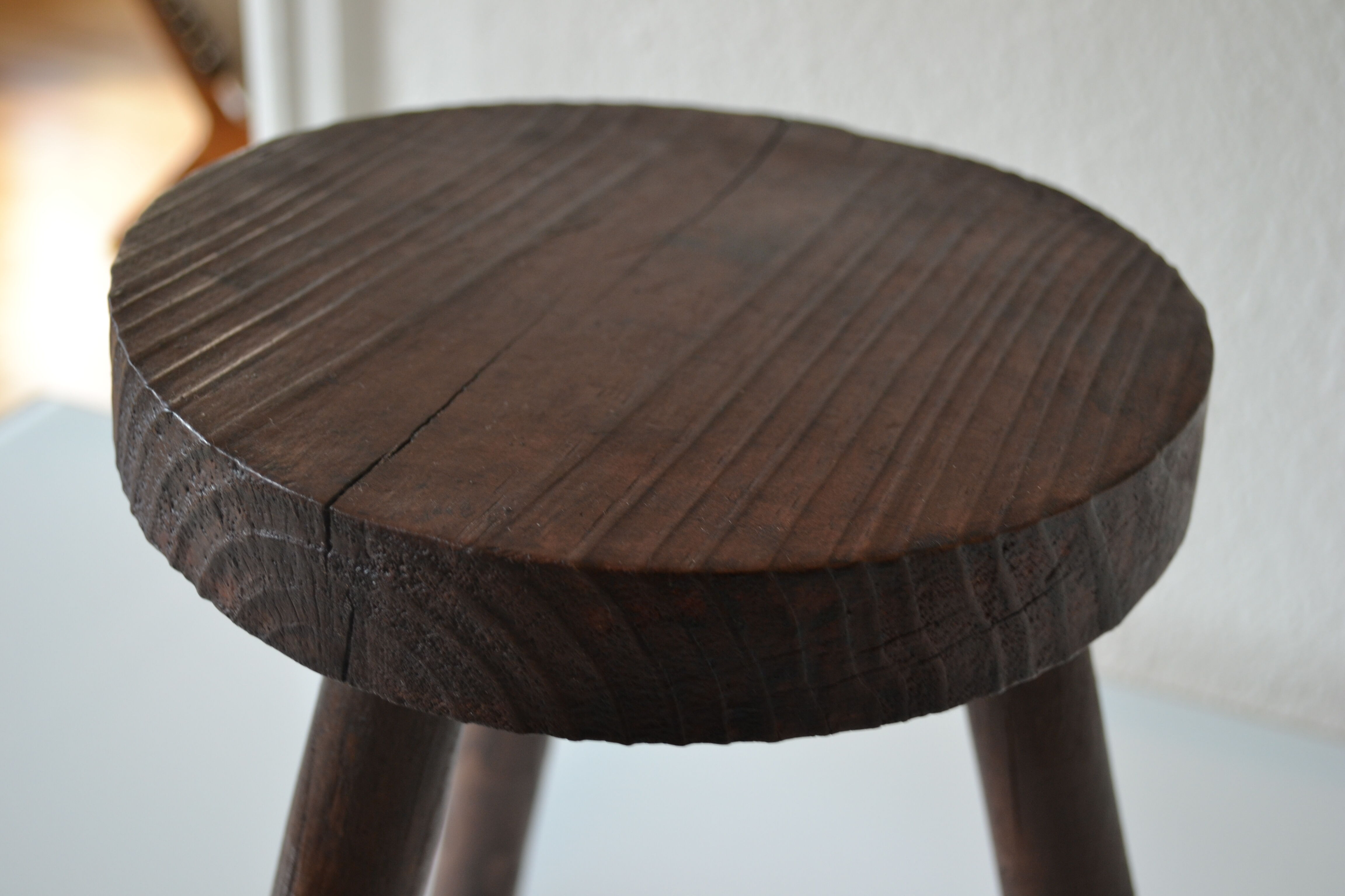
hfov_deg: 45.0
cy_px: 448
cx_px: 672
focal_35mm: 44
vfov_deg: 30.8
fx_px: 1625
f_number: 4.5
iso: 400
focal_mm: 29
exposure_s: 1/20
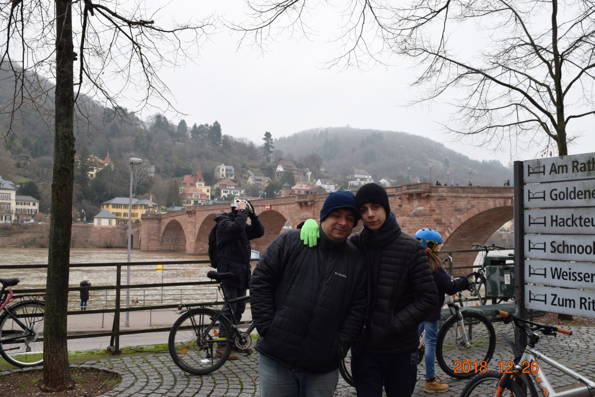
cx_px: 298
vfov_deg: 38.3
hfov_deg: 55.1
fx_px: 570
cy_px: 198
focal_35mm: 34
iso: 400
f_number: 7.1
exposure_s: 1/200
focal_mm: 23
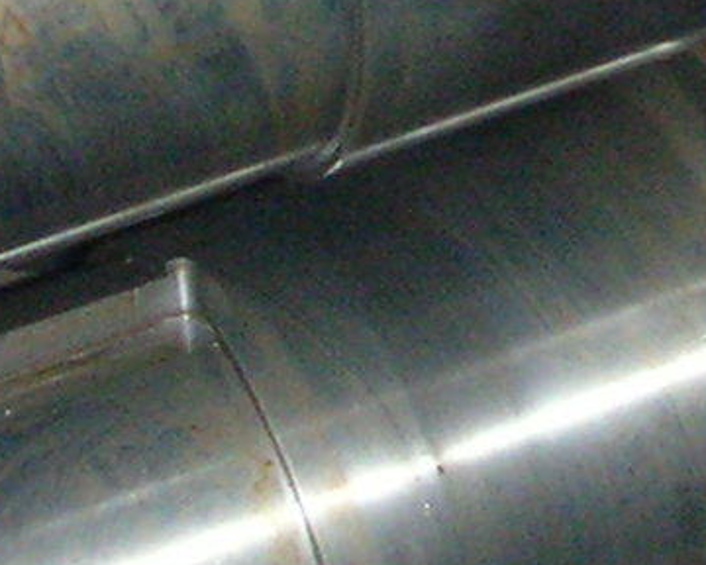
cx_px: 1165
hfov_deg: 7.7
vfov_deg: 6.2
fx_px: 5140
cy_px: -471
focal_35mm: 246
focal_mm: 5.8
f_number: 3
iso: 193
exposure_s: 1/60.1
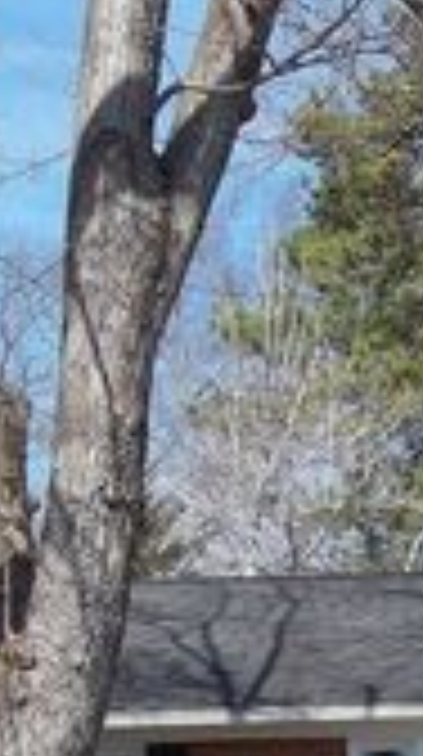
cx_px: 576
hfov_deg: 11.3
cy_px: 772
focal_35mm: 104
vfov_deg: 19.9
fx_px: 2082
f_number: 5.5
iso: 80
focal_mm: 5.7
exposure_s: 1/320
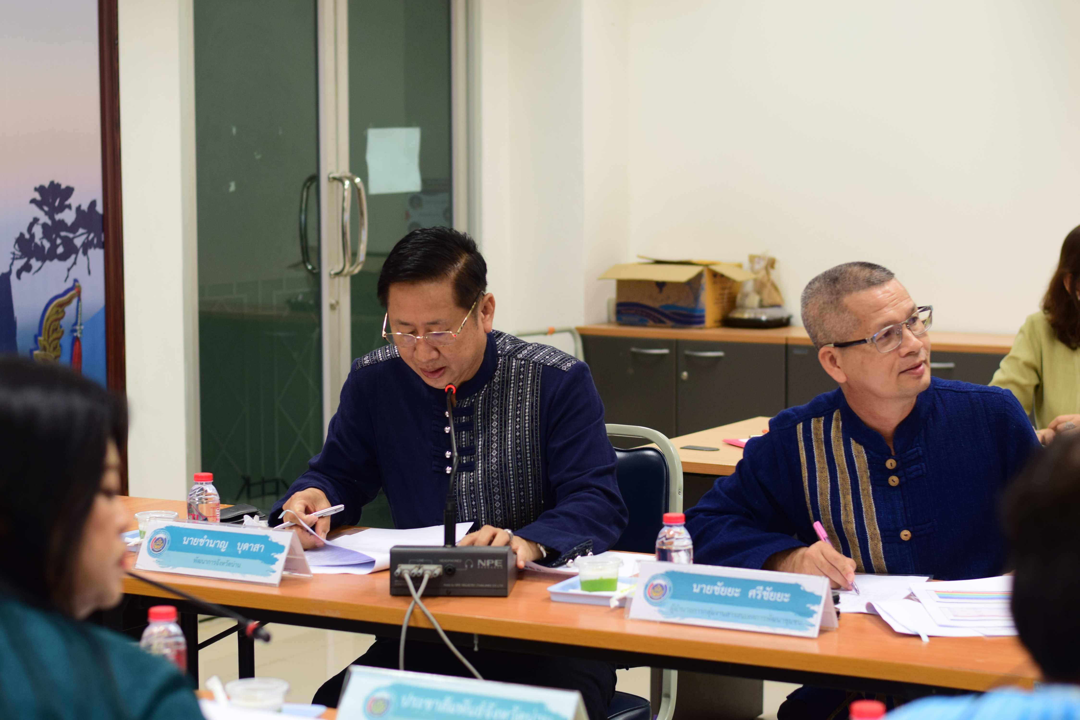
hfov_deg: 27.0
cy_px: 360
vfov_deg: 18.2
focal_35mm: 75
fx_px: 2250
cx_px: 540
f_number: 3.2
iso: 500
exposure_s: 1/100
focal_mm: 50
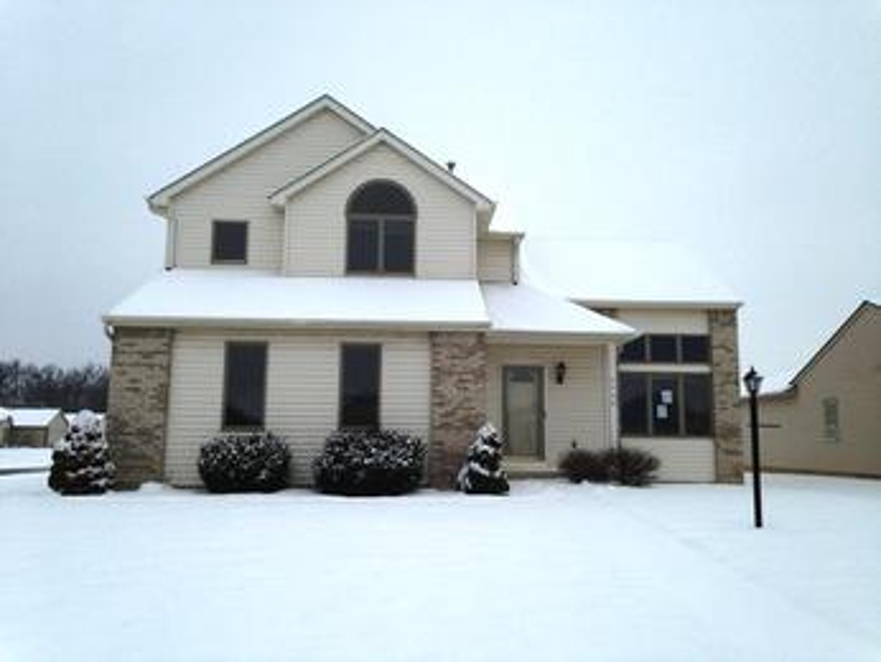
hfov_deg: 55.3
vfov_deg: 43.0
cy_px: 331
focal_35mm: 33
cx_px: 440
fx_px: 840
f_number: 2.4
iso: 50
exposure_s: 1/923
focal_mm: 4.13
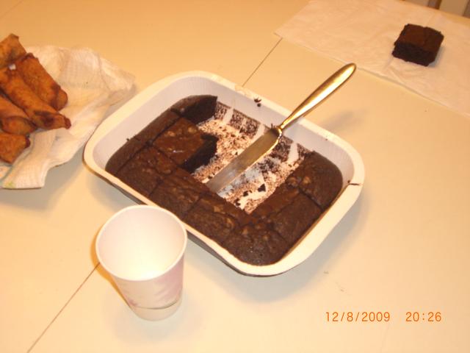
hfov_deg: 40.4
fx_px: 638
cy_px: 176
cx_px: 235
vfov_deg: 30.9
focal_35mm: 47
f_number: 3
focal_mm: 7.6
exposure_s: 1/60
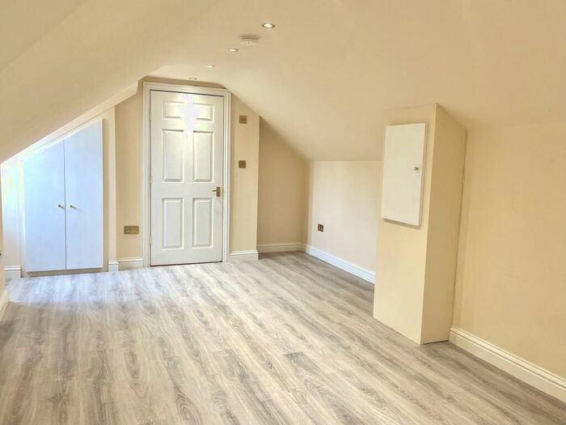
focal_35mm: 26
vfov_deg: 53.1
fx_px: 425
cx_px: 283
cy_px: 212
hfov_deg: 67.3
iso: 80
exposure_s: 1/100
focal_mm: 5.1
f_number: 1.6
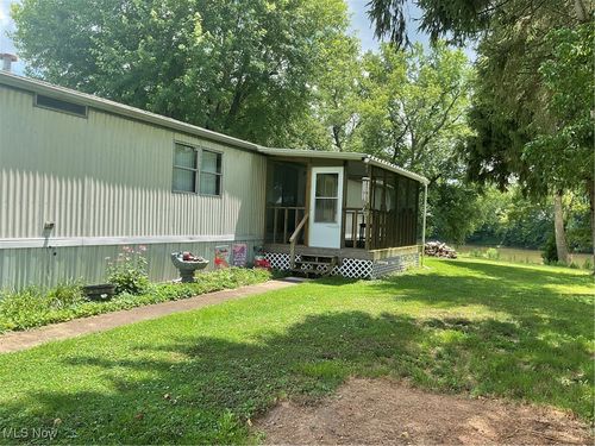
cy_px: 223
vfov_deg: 48.2
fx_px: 498
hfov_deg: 61.7
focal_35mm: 29
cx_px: 298
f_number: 1.8
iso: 16
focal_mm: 3
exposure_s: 1/593
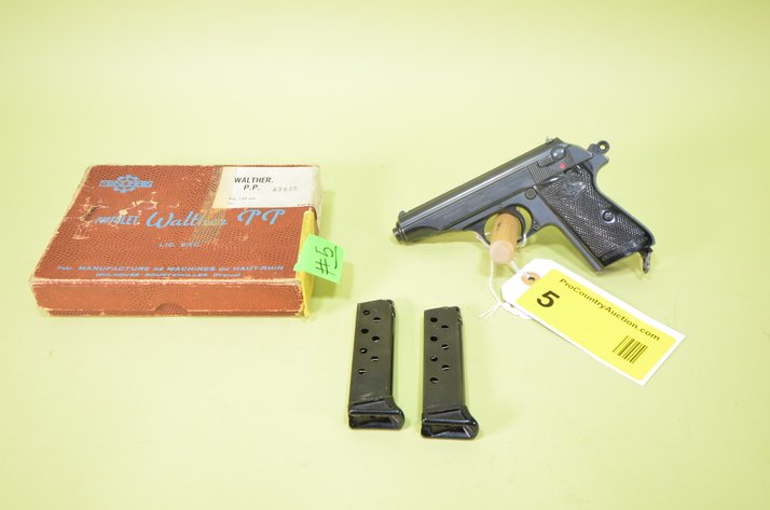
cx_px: 385
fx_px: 768
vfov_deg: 36.7
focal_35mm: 36
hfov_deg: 53.2
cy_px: 255
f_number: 5.6
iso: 800
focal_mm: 24
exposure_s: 1/125
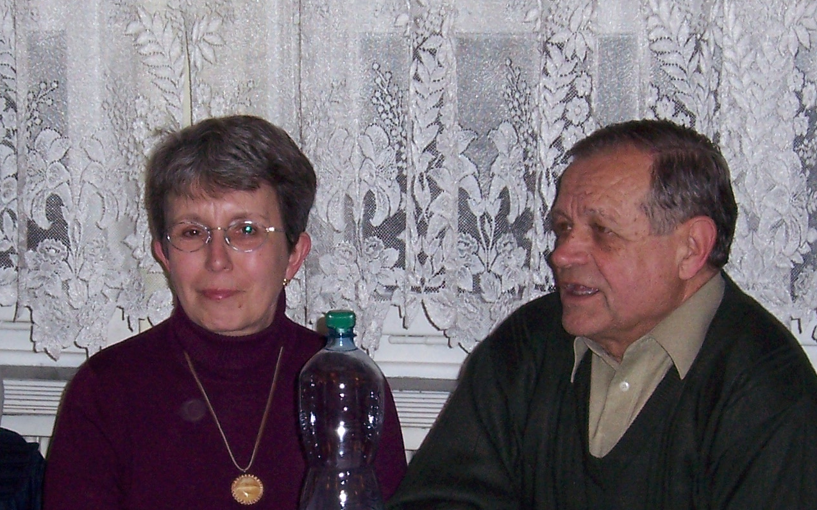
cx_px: 320
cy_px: 351
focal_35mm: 120
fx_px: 2672
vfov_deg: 10.9
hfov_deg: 17.4
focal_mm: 9.6
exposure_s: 1/80
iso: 160
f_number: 3.6
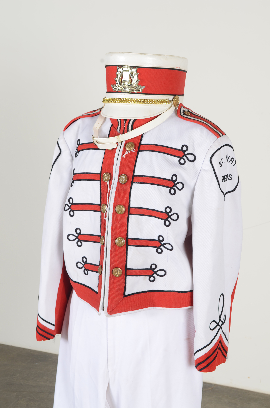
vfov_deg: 30.6
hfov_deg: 20.5
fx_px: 746
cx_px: 135
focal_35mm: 66
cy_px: 204
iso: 100
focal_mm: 44
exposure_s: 1/60
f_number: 11
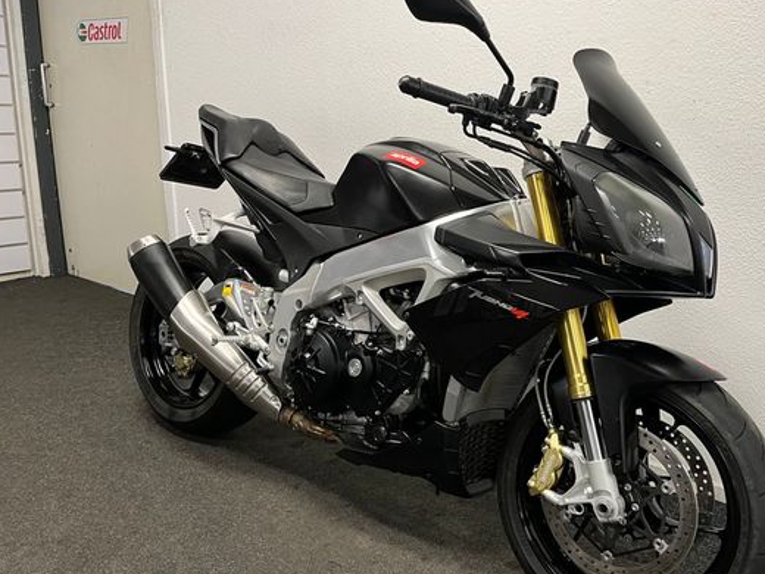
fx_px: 707
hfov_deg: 56.4
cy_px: 312
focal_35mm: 32
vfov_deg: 44.1
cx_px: 458
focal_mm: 5.1
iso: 100
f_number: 1.6
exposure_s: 1/50
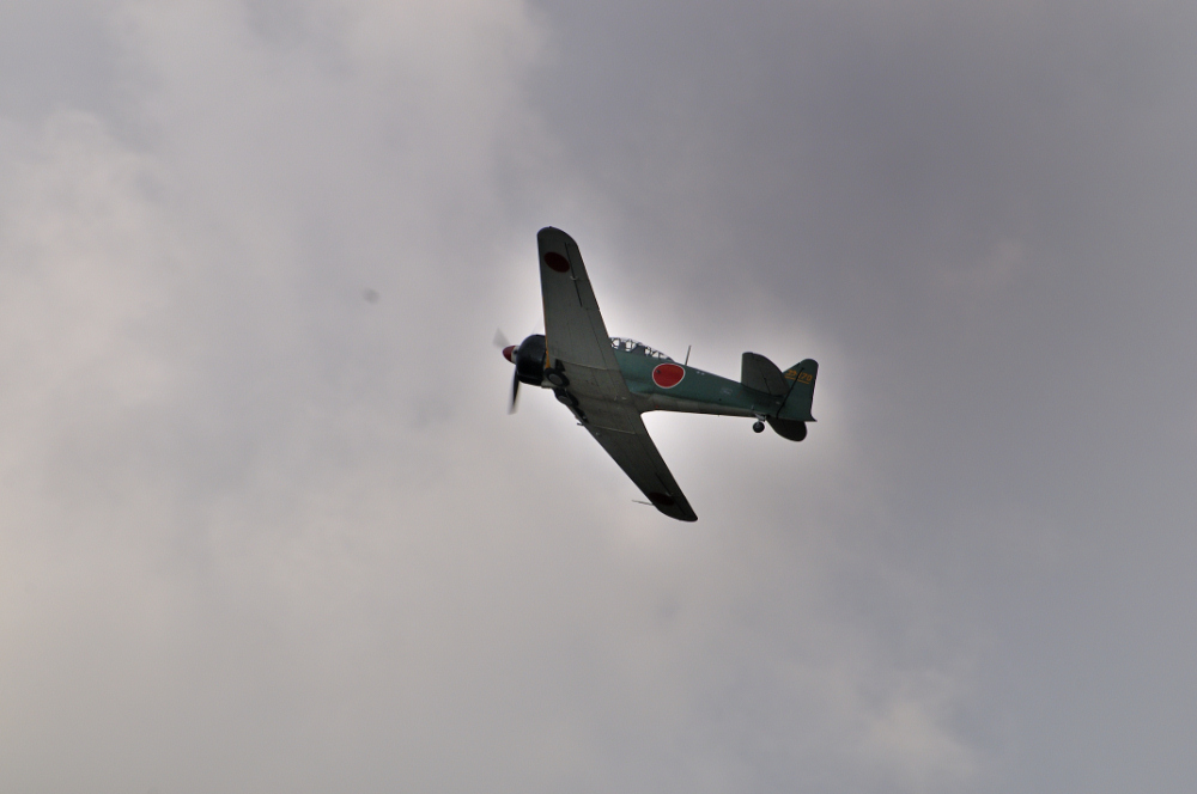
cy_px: 397
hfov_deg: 4.6
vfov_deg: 3.0
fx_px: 14943
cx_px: 598
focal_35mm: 450
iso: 200
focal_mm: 300
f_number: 11
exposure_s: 1/500
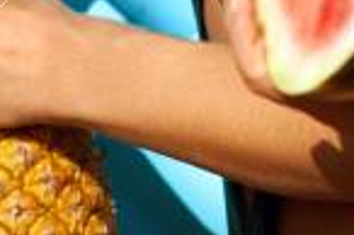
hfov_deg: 2.7
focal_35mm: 757
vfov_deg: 1.8
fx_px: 7435
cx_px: 581
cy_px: -235
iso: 50
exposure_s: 1/4000
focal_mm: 85
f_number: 2
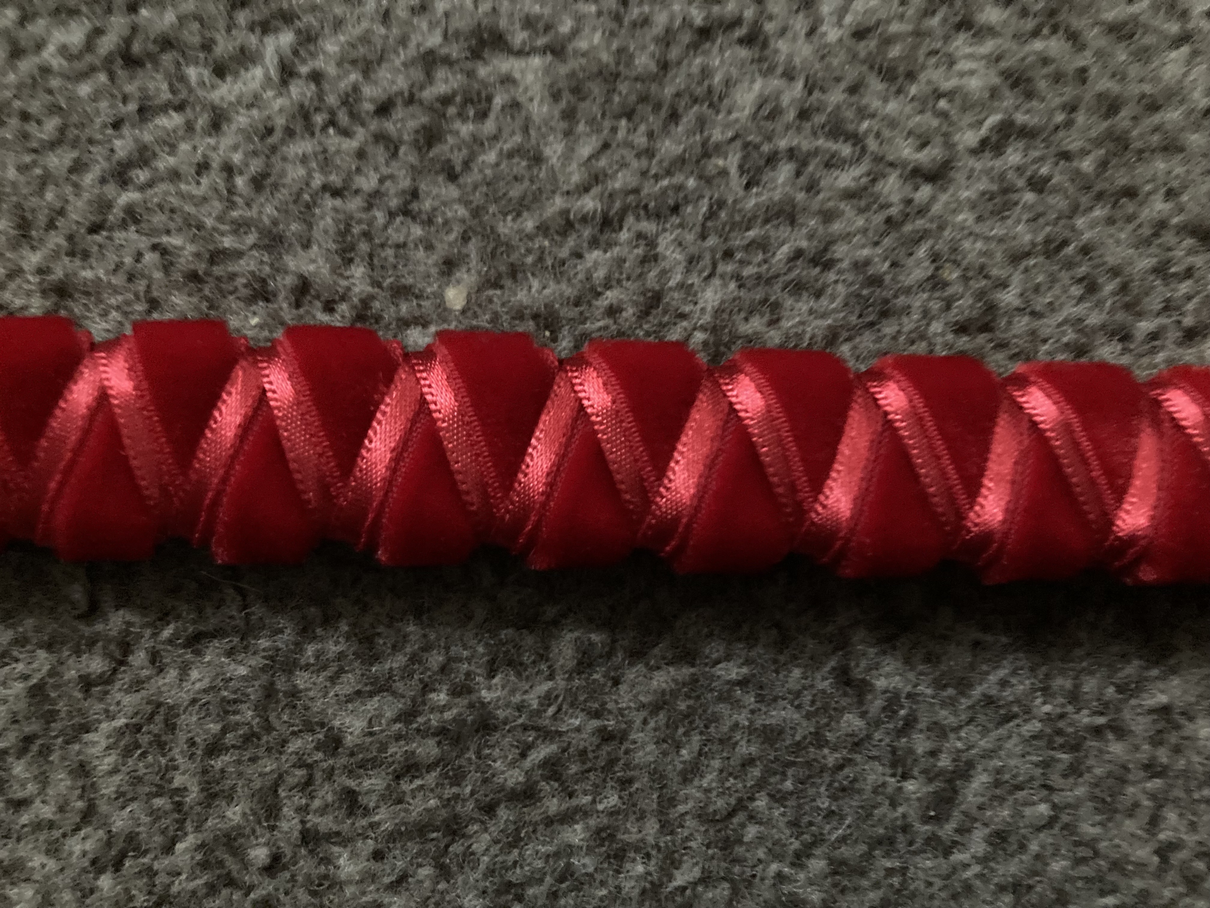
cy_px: 454
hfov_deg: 63.4
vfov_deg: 49.7
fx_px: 979
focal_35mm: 28
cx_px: 605
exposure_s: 1/15
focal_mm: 3.99
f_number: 1.8
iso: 1250
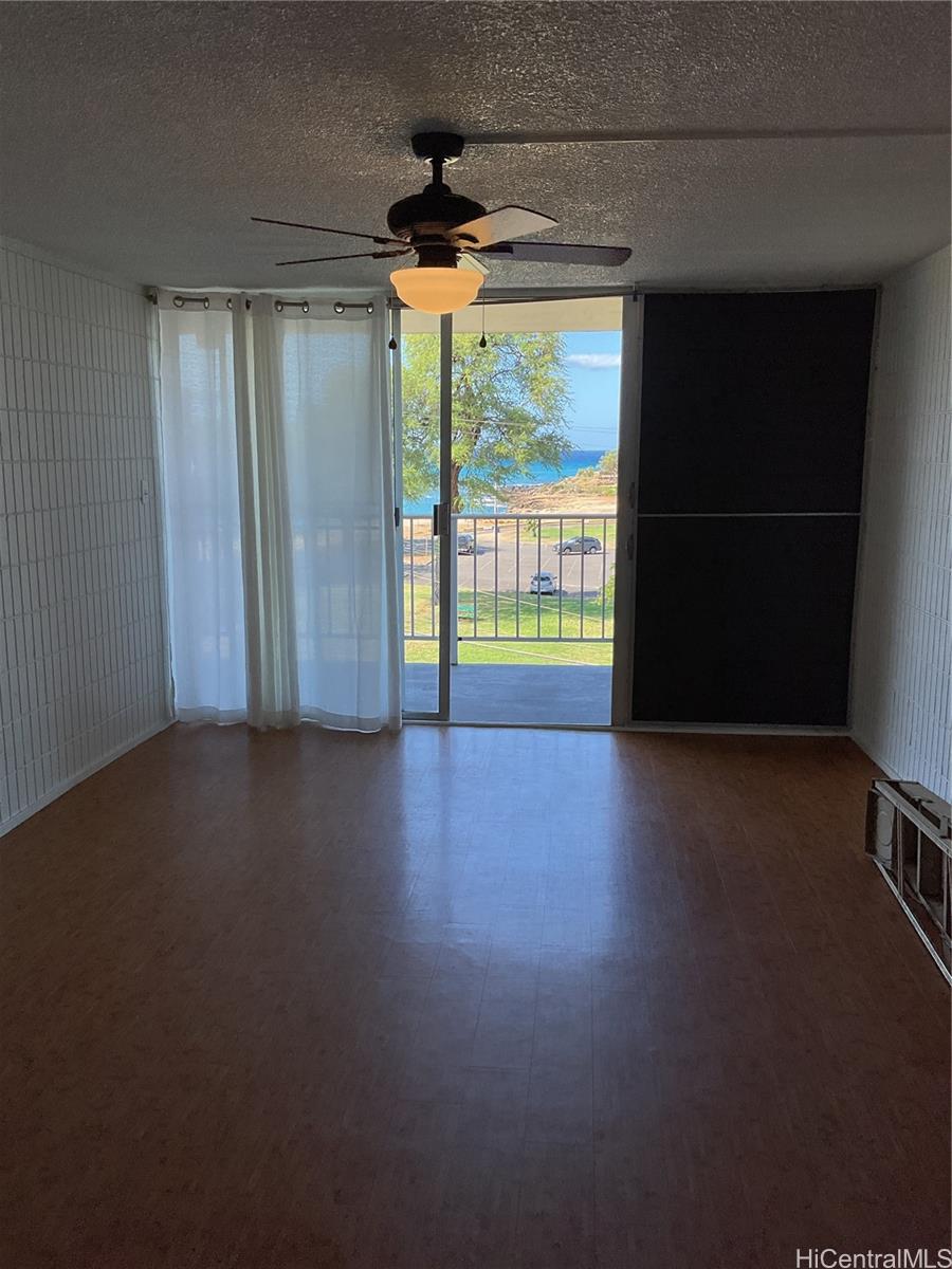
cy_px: 634
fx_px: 1063
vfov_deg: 61.7
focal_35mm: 29
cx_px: 476
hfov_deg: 48.2
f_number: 1.8
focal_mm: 3
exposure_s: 1/331
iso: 16
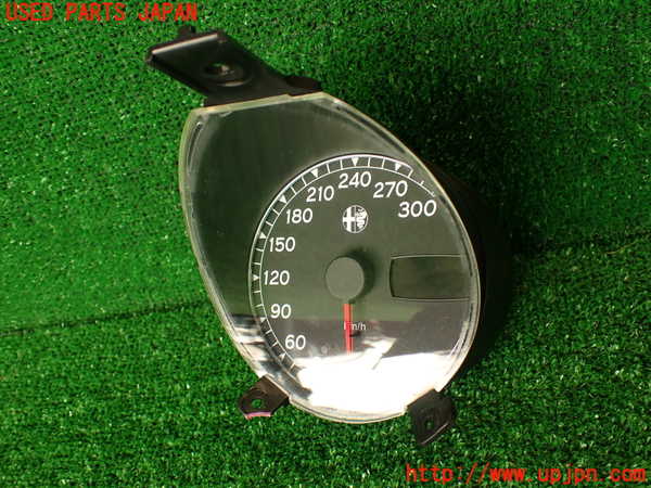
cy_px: 244
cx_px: 326
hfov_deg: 56.8
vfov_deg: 44.2
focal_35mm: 32
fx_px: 602
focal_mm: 5.79
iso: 125
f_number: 2.4
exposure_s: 1/60
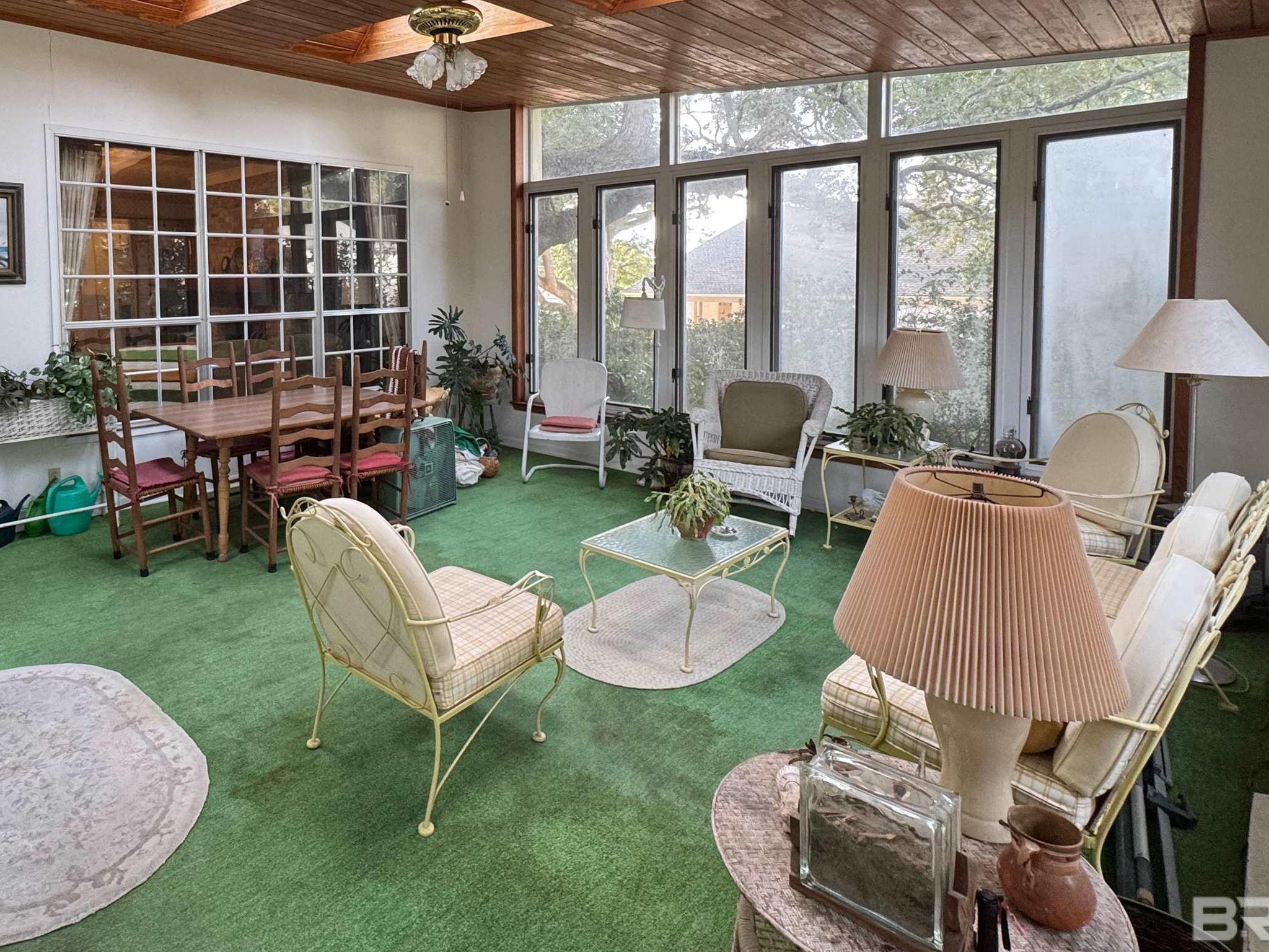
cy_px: 314
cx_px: 439
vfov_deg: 61.8
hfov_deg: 76.9
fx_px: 770
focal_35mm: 21
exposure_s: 1/99
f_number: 2.2
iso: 200
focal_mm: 2.22
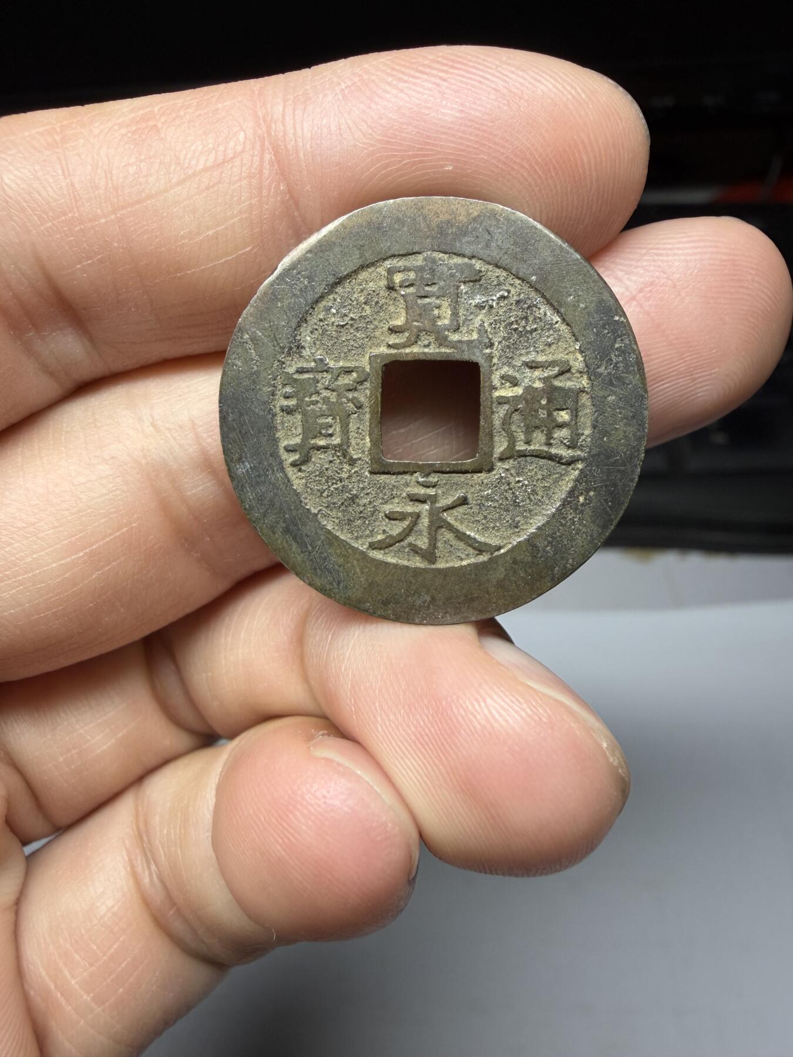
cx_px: 396
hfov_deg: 53.1
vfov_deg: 67.3
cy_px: 528
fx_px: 794
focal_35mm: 26
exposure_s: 1/121
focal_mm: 2.22
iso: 80
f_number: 2.2
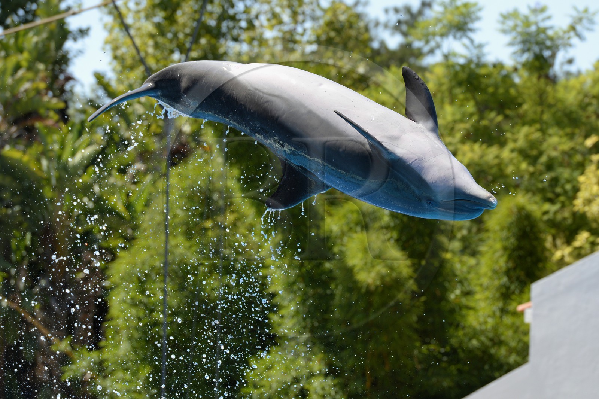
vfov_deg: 6.9
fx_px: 3327
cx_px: 300
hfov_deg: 10.3
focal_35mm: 200
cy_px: 200
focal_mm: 200
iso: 400
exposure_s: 1/1250
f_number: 6.3
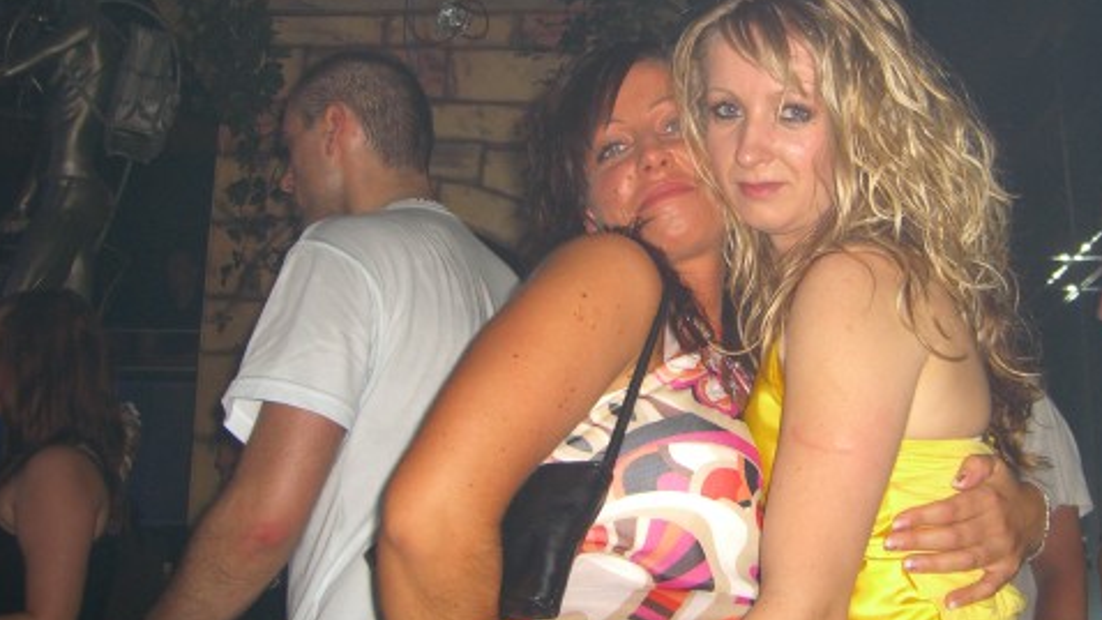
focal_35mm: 52
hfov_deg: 39.6
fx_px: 1520
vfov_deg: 23.0
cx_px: 685
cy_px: 207
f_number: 2.8
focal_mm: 7.9
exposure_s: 1/60
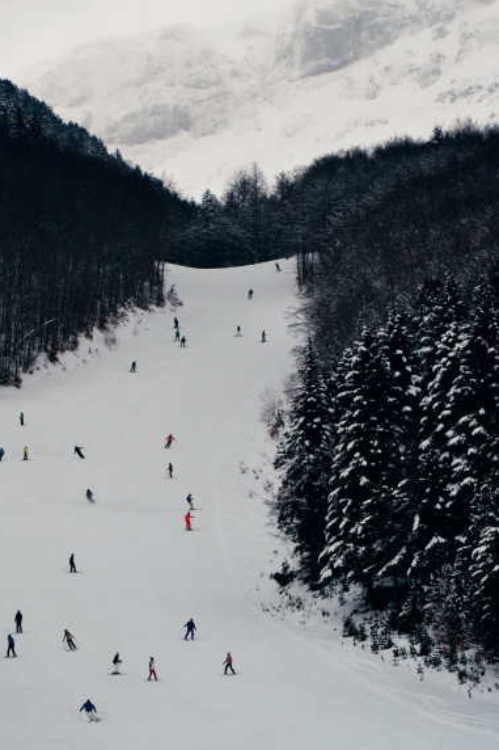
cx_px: 177
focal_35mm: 188
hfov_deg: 7.3
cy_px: 316
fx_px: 3911
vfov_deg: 10.9
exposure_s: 1/500
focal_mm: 70
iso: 180
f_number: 5.6
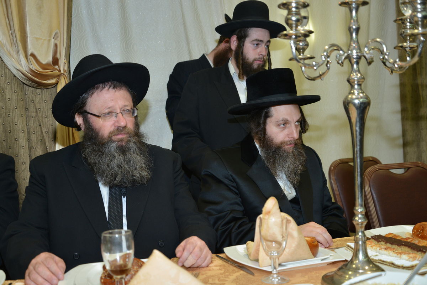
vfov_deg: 31.9
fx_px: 498
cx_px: 214
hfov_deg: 46.4
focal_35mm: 42
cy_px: 142
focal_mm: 42
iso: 800
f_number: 4.5
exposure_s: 1/160
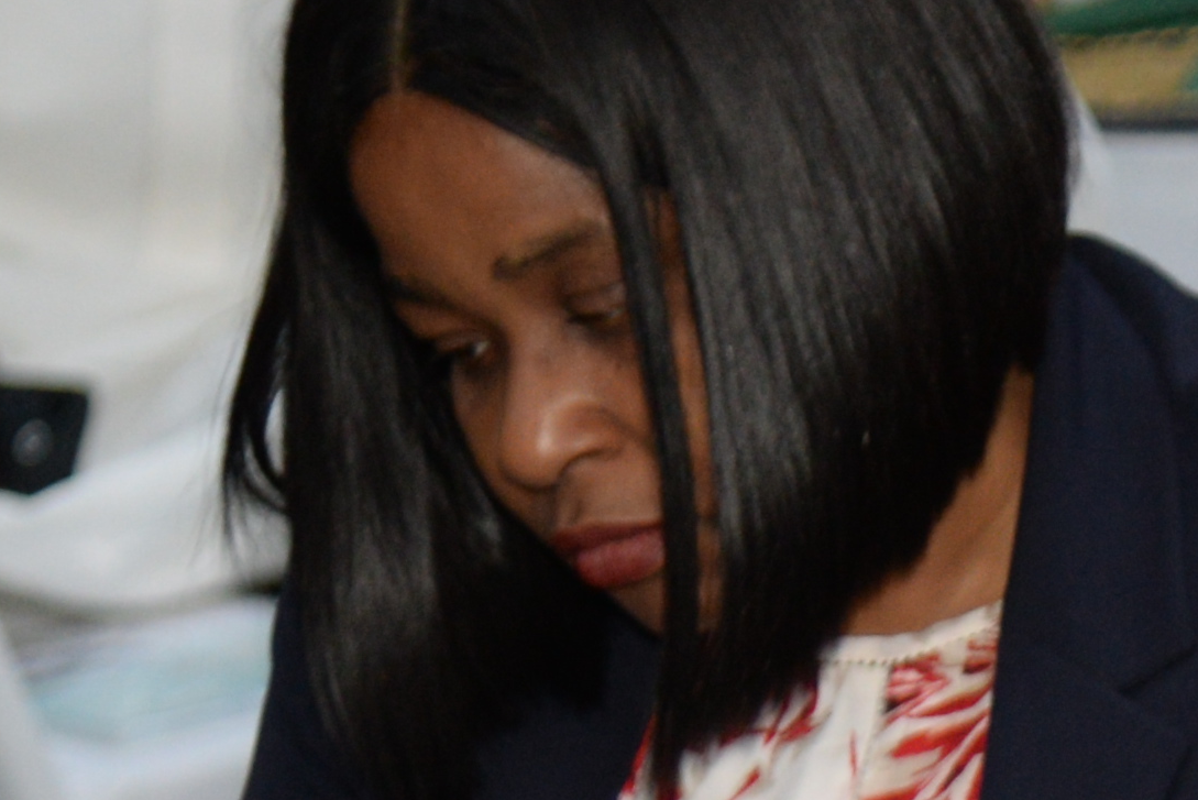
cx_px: 2302
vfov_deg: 3.8
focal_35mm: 359
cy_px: 979
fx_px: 11951
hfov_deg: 5.6
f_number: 4
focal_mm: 65
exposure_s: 1/160
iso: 1000
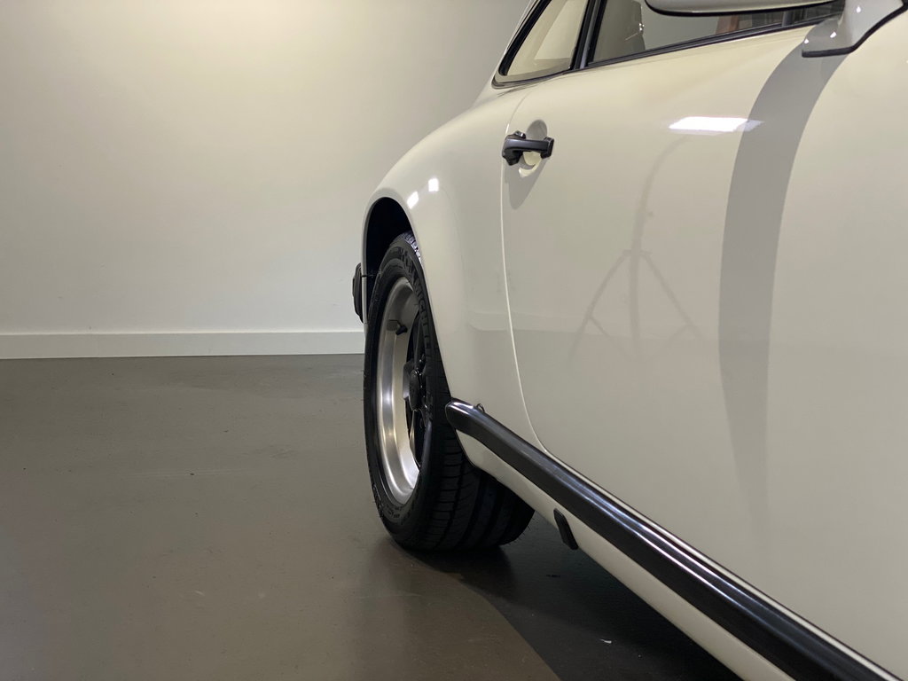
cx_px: 454
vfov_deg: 28.0
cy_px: 340
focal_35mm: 52
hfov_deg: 36.8
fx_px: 1364
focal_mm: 6
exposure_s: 1/74
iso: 250
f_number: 2
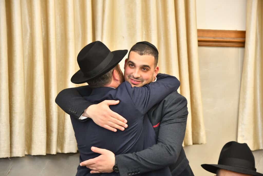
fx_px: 599
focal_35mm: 82
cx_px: 132
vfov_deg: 16.7
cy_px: 88
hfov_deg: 24.8
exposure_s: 1/200
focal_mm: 82
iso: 1000
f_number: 4.5
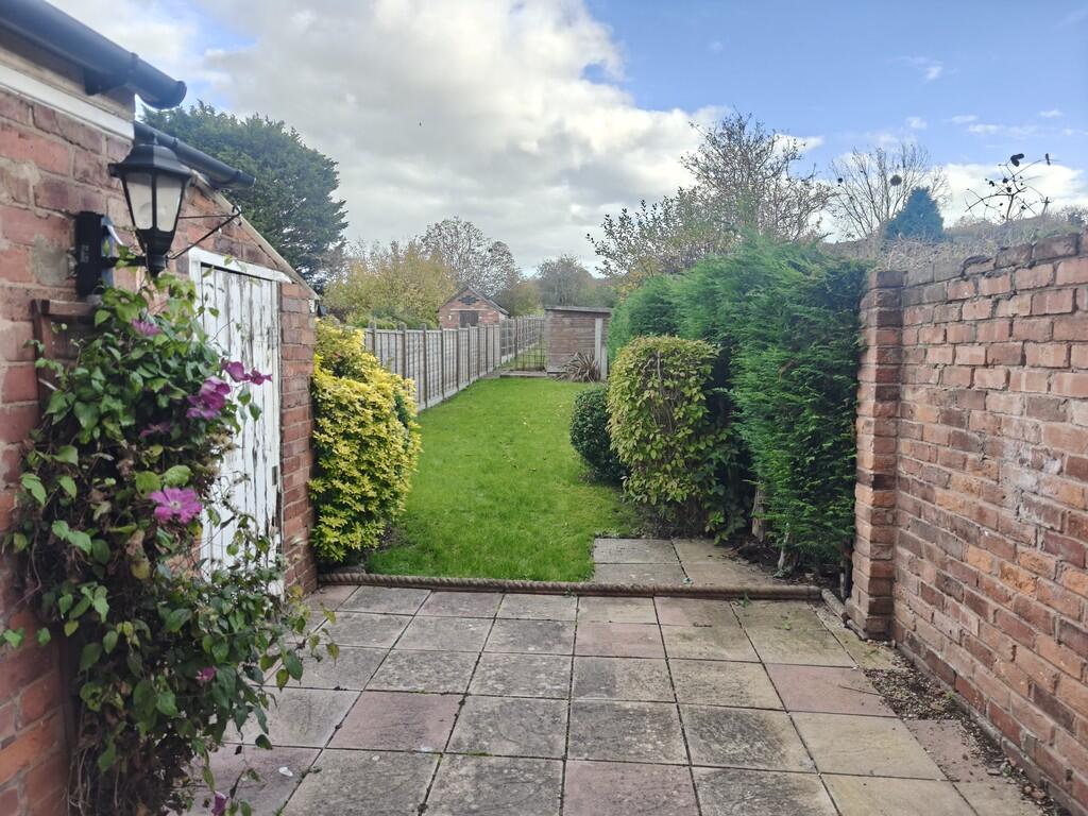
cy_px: 408
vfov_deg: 58.9
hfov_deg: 73.9
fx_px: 723
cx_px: 544
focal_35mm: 23
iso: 100
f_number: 1.6
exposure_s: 1/304
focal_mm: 6.06
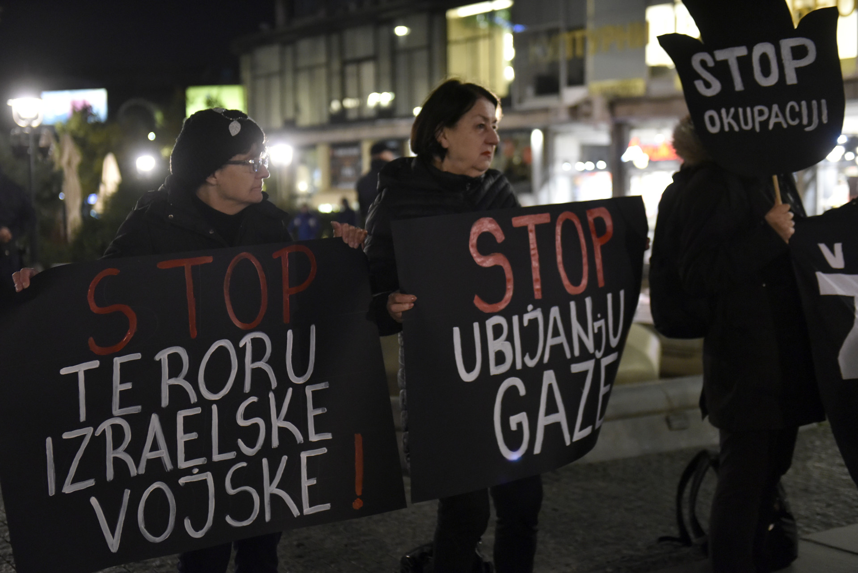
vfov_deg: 27.0
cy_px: 286
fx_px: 1192
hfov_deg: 39.6
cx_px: 429
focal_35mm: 50
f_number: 2.8
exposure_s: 1/80
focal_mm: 50
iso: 3200
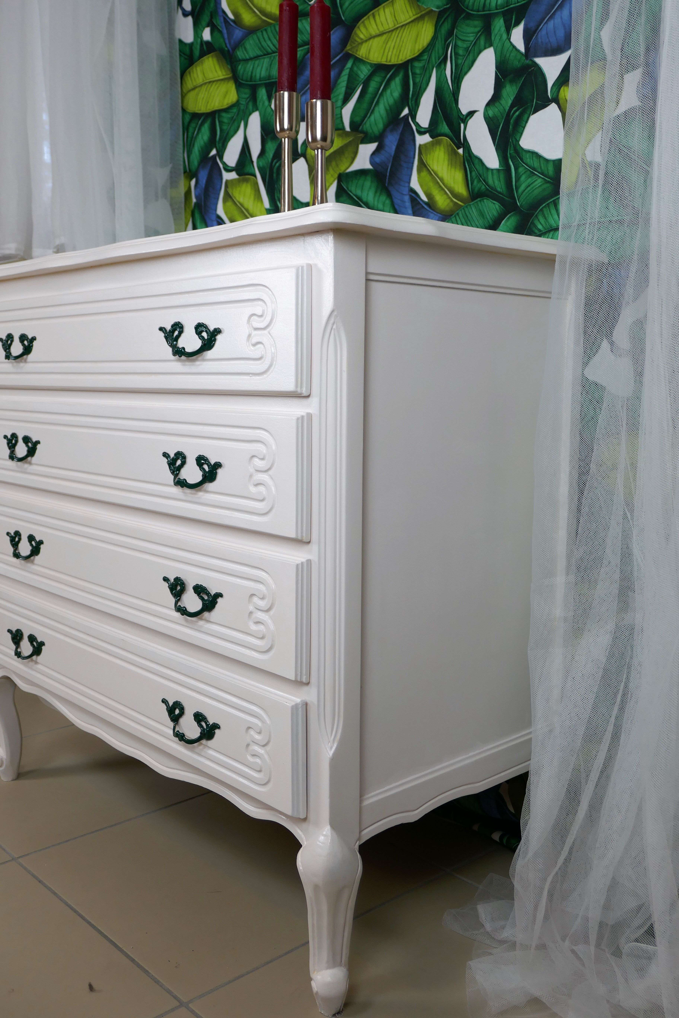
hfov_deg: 38.9
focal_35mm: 34
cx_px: 340
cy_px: 509
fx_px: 962
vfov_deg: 55.8
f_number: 3.3
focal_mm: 12.3
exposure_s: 1/80
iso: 160
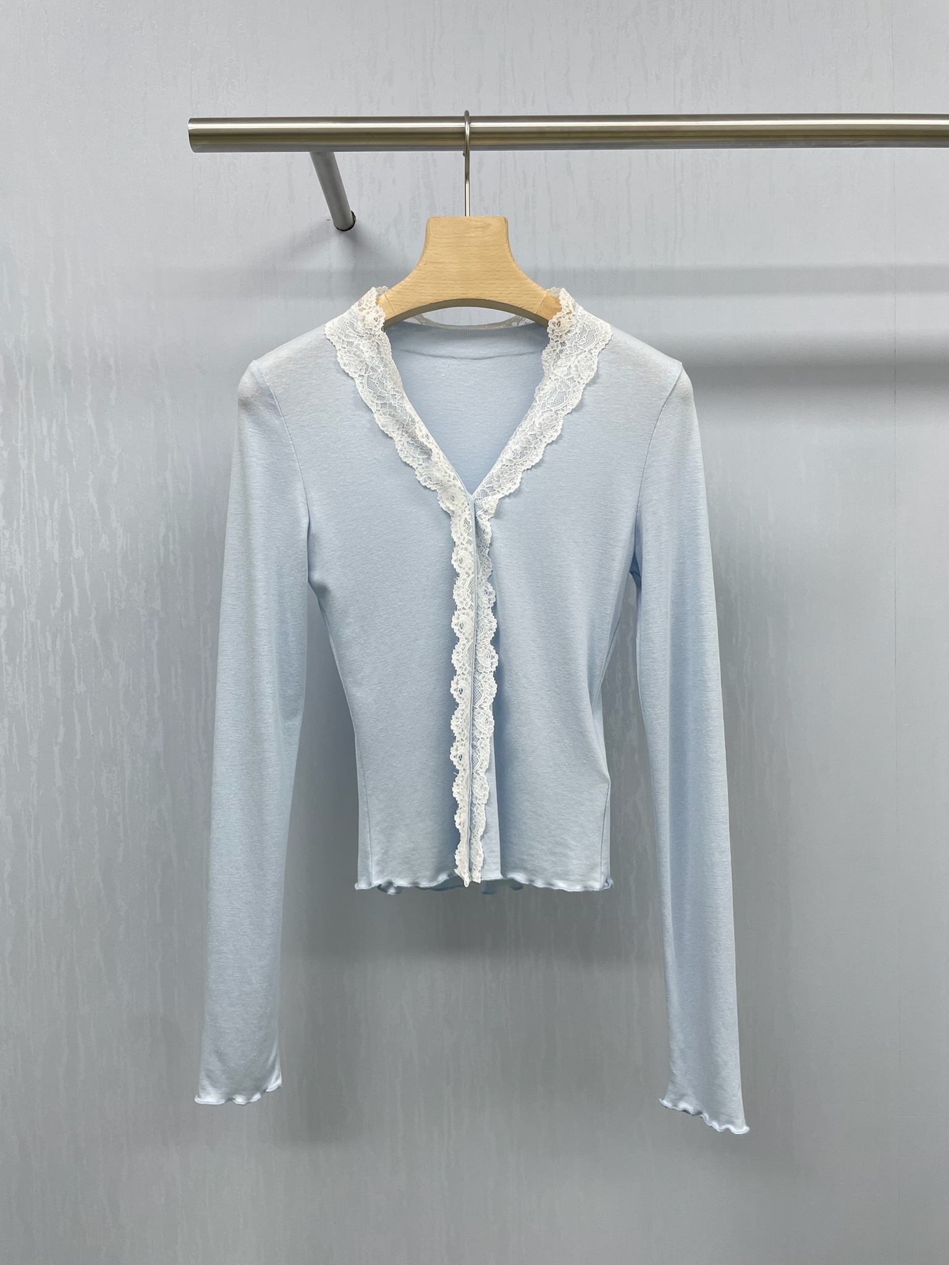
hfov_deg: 53.1
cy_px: 632
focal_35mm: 26
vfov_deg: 67.3
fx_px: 950
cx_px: 474
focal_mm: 4.2
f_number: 1.6
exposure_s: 1/100
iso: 40
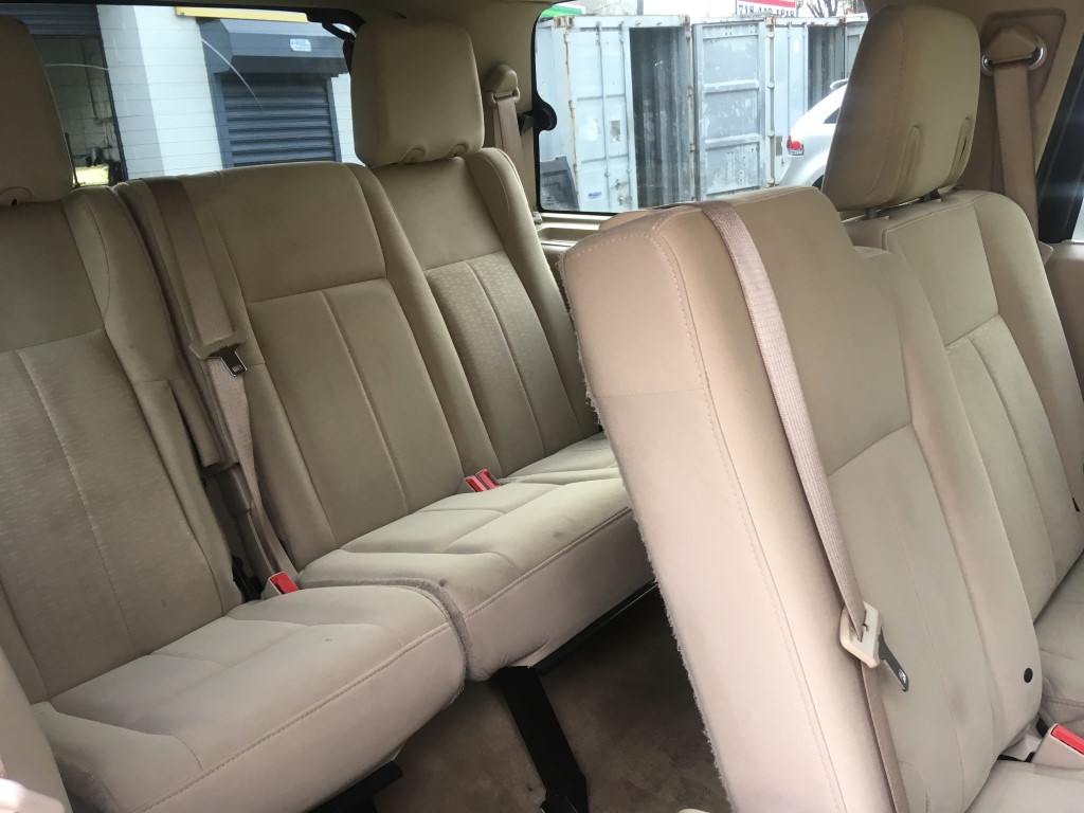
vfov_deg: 48.2
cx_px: 542
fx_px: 908
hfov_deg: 61.7
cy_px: 406
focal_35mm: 29
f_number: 2.2
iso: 25
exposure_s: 1/40
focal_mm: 4.15
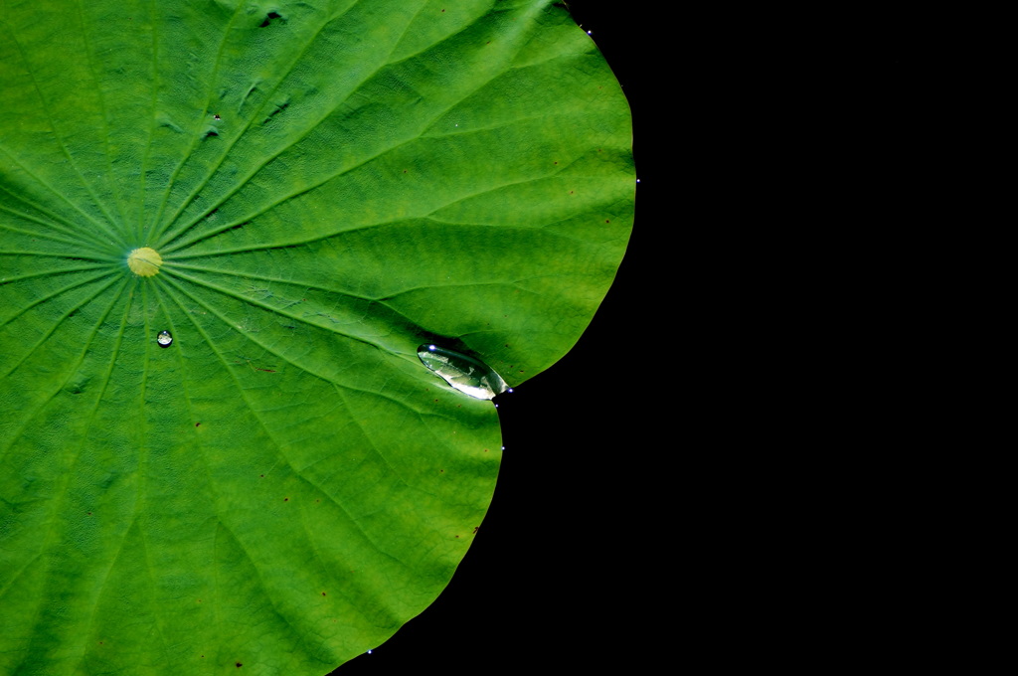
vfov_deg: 4.6
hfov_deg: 6.9
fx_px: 8472
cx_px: 509
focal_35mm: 300
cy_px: 338
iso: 400
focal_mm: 200
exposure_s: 1/1600
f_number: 6.3
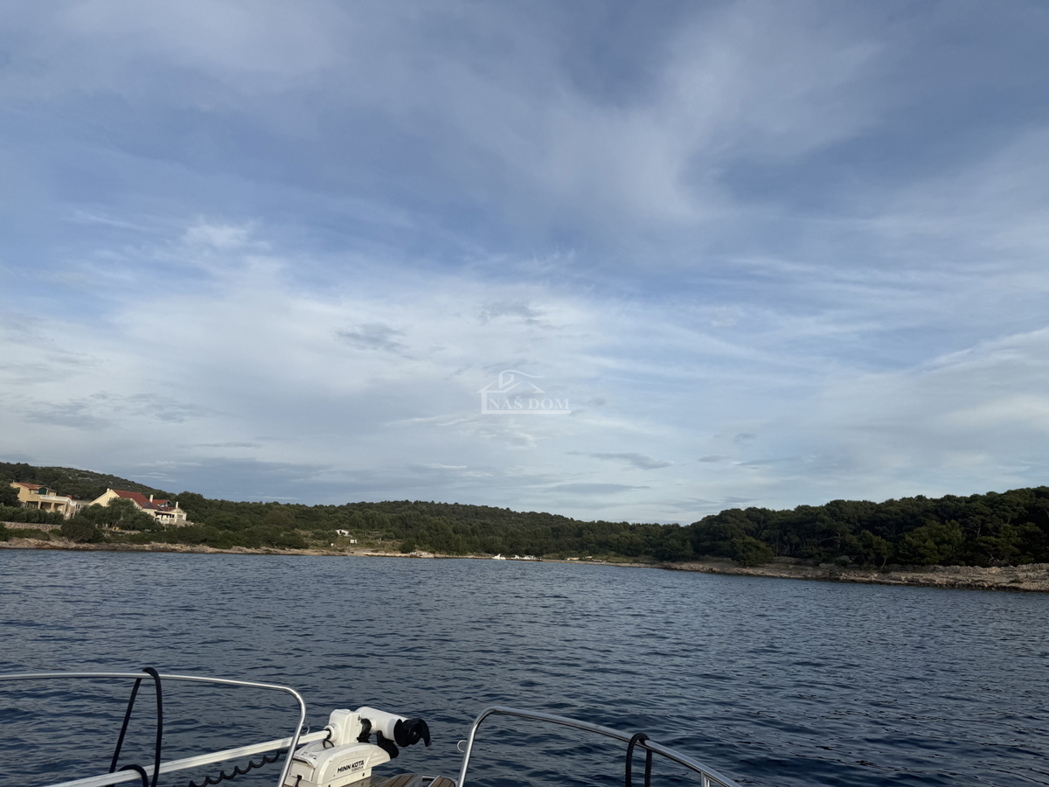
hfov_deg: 71.6
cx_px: 524
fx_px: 727
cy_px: 394
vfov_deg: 56.8
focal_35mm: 24
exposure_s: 1/3584
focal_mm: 6.76
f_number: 1.78
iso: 80
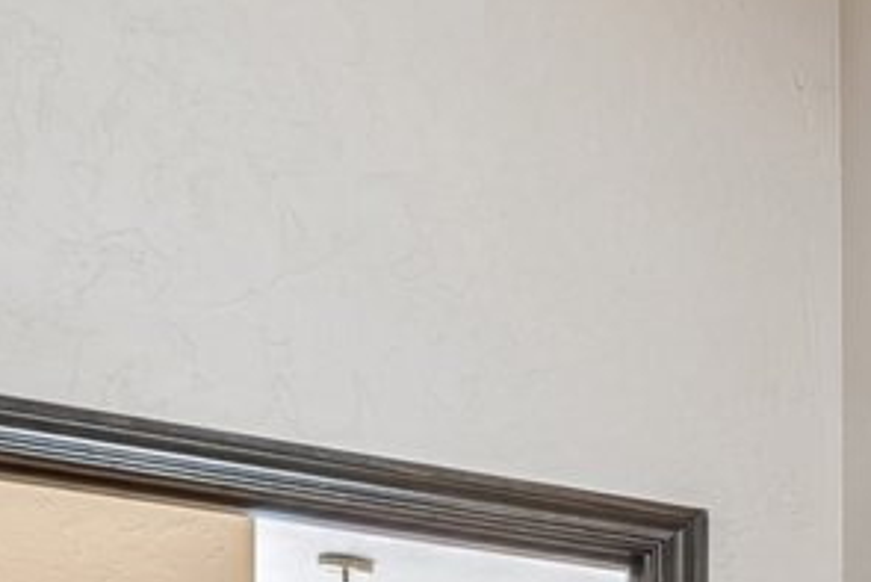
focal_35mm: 105
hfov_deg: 13.2
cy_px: 1204
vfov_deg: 11.6
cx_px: 2209
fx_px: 2534
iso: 100
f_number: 10
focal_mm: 15.1
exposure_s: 1/3.33
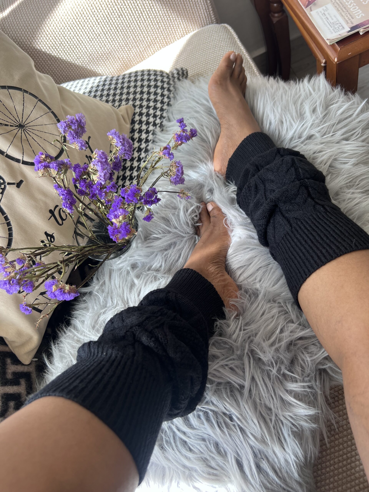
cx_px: 184
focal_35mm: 26
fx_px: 370
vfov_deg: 67.3
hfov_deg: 53.1
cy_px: 246
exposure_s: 1/149
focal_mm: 5.7
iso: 32
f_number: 1.5
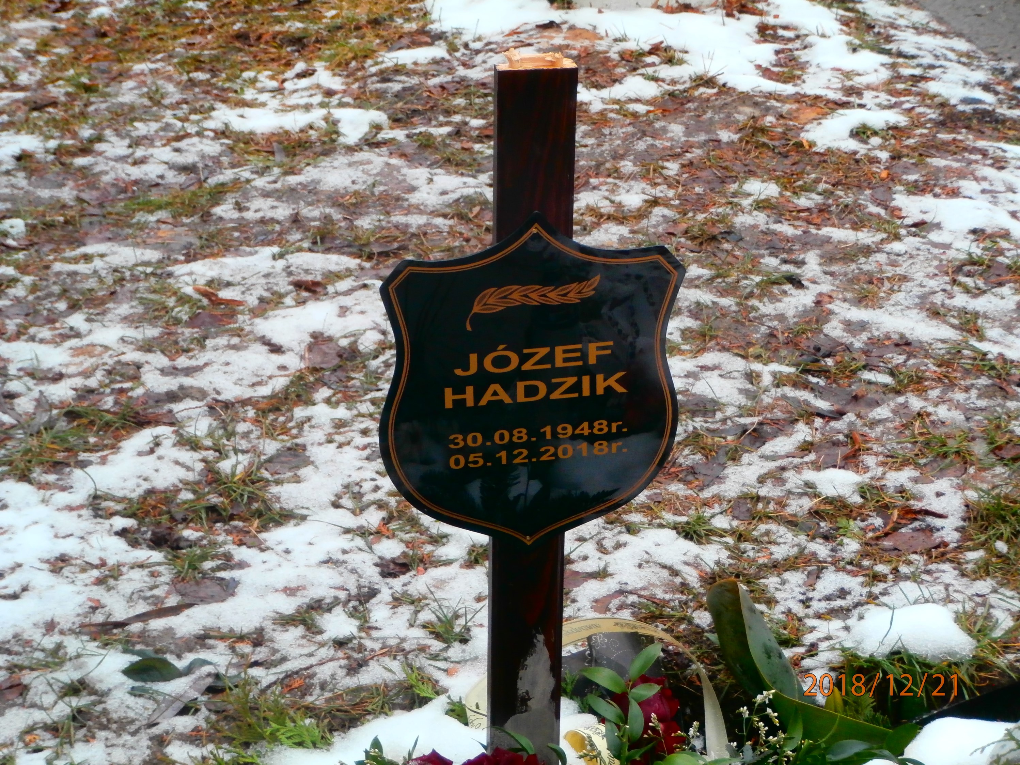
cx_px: 510
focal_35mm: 86
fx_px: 2534
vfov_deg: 17.2
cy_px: 382
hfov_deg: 22.8
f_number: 5
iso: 200
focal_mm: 15.16
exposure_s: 1/100
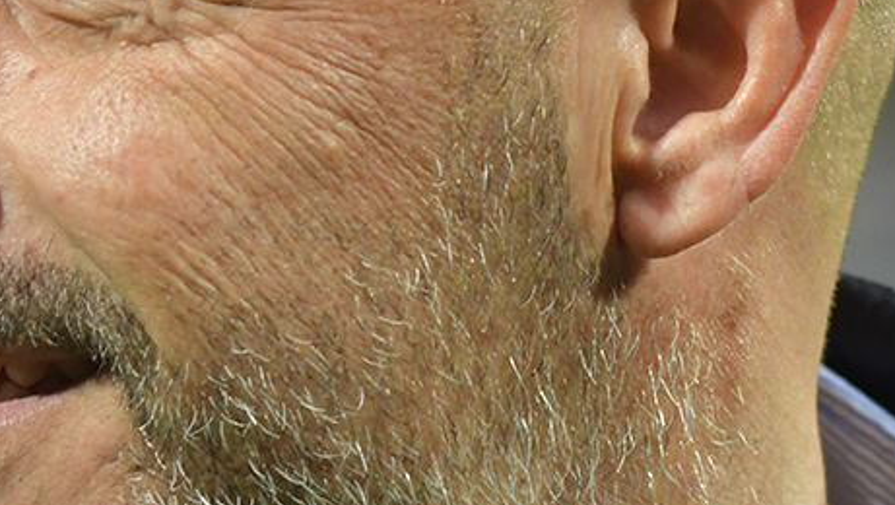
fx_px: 14557
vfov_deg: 2.0
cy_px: 130
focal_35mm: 613
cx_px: 283
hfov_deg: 3.5
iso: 3200
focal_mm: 150
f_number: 5
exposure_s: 1/500
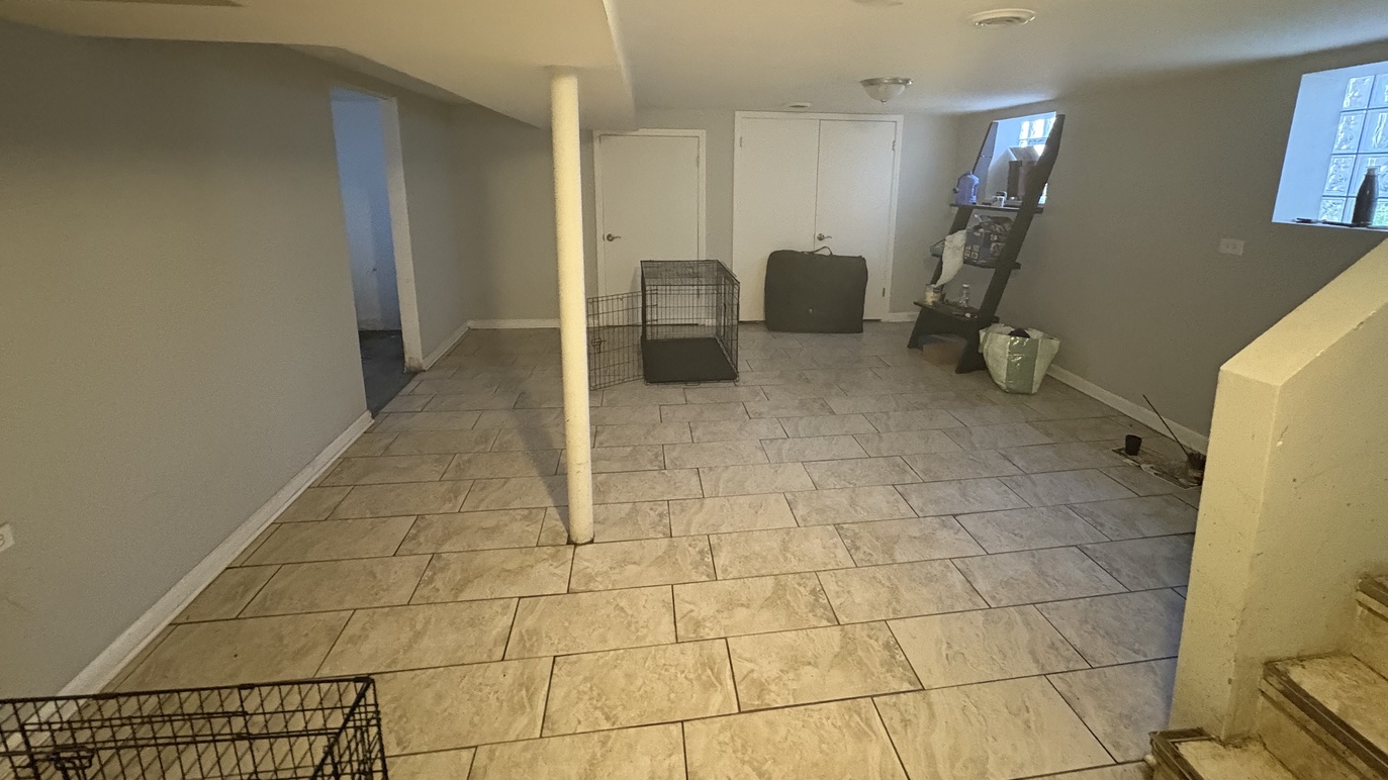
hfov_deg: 99.3
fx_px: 589
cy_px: 294
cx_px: 716
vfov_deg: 66.1
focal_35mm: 16
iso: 1000
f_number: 2.2
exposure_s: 1/30
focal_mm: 2.22
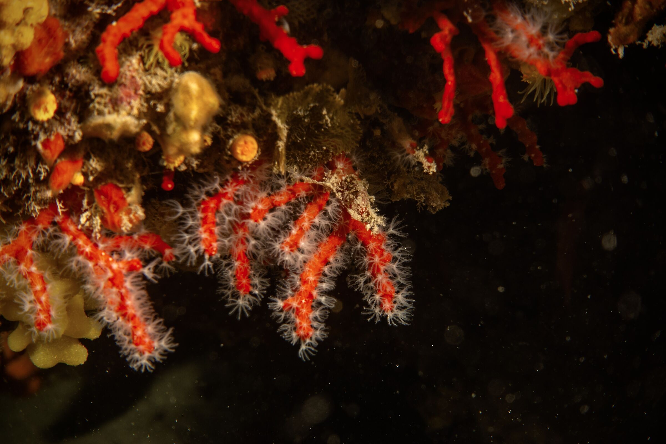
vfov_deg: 19.5
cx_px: 333
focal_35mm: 70
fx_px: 1295
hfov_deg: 28.8
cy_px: 222
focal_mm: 25.7
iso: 100
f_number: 7.1
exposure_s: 1/160
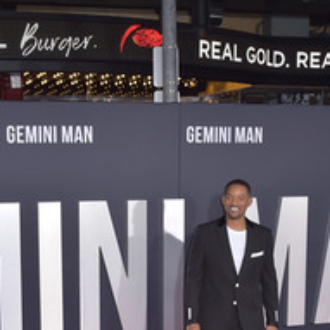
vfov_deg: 26.5
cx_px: 83
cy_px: 257
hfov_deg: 26.5
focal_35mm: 64
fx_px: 690
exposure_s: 1/250
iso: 400
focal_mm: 32
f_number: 7.1
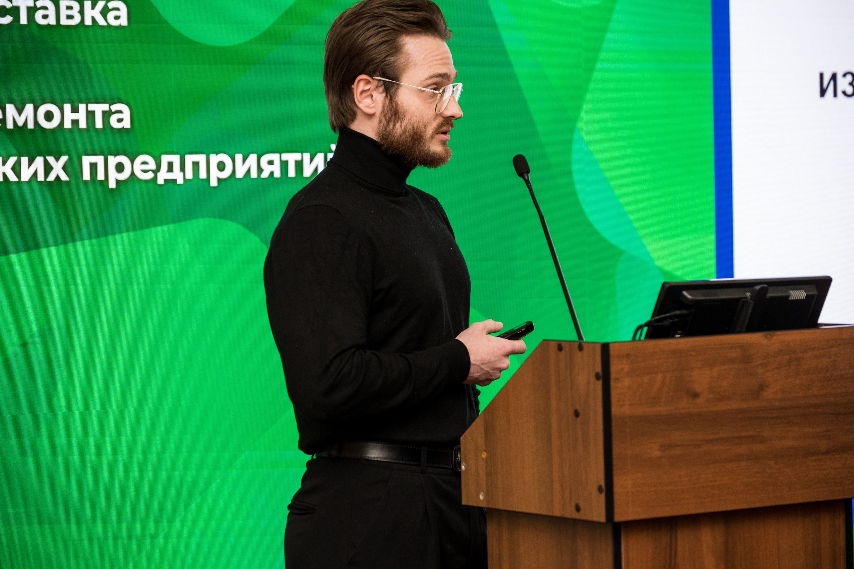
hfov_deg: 15.2
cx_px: 427
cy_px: 284
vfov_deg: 10.2
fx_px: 3202
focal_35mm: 135
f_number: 5.6
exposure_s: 1/160
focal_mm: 135
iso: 1600
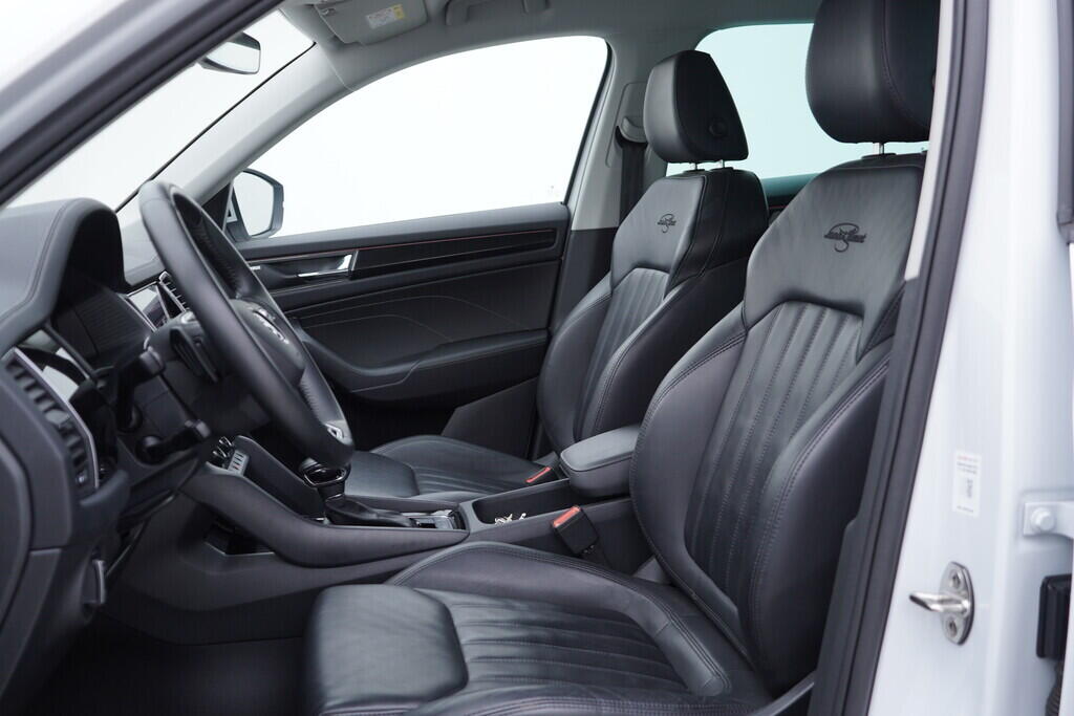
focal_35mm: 36
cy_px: 358
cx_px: 537
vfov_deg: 36.9
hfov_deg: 53.1
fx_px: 1074
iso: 125
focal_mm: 24
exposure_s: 1/50
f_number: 3.2
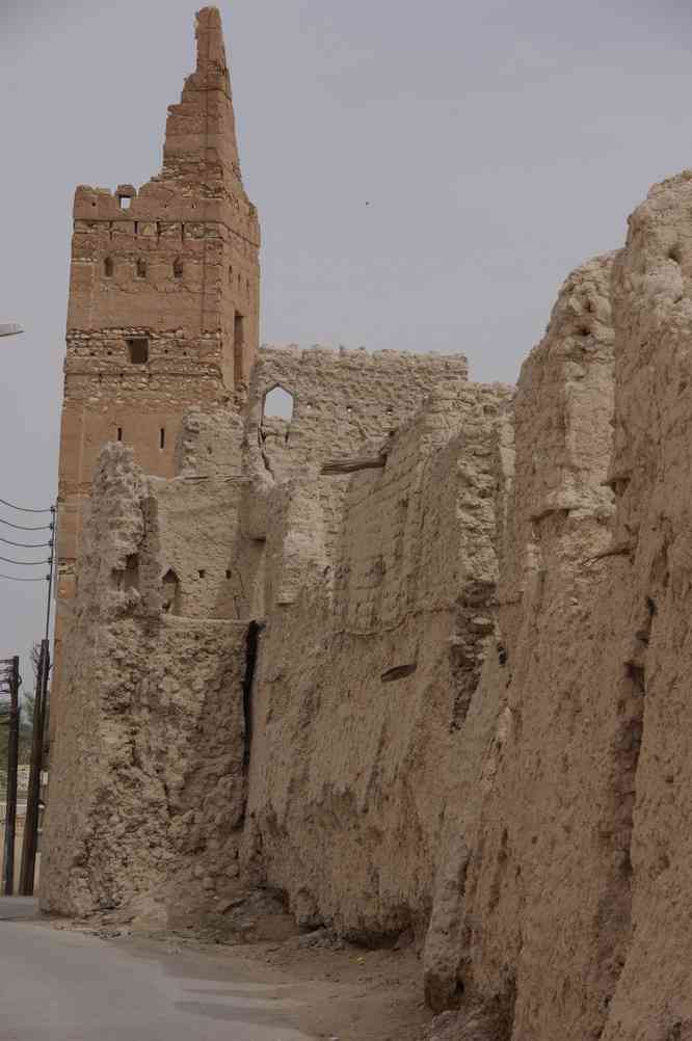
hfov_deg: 11.7
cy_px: 520
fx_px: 3380
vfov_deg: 17.5
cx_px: 346
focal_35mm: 117
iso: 100
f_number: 9.5
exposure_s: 1/250
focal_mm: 77.5
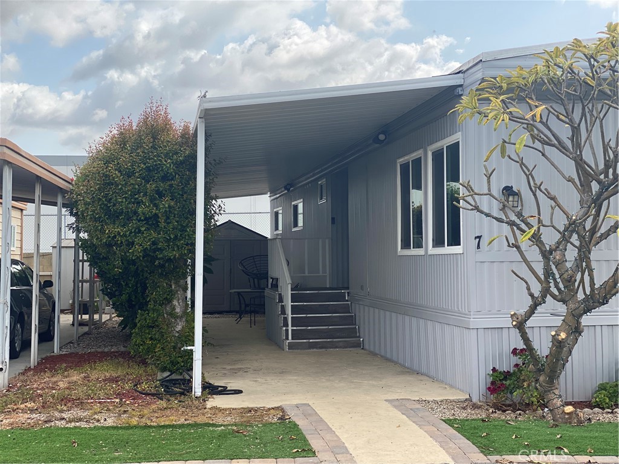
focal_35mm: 52
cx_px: 310
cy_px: 232
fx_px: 930
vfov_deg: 28.0
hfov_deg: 36.8
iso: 20
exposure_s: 1/799
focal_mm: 6
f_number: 2
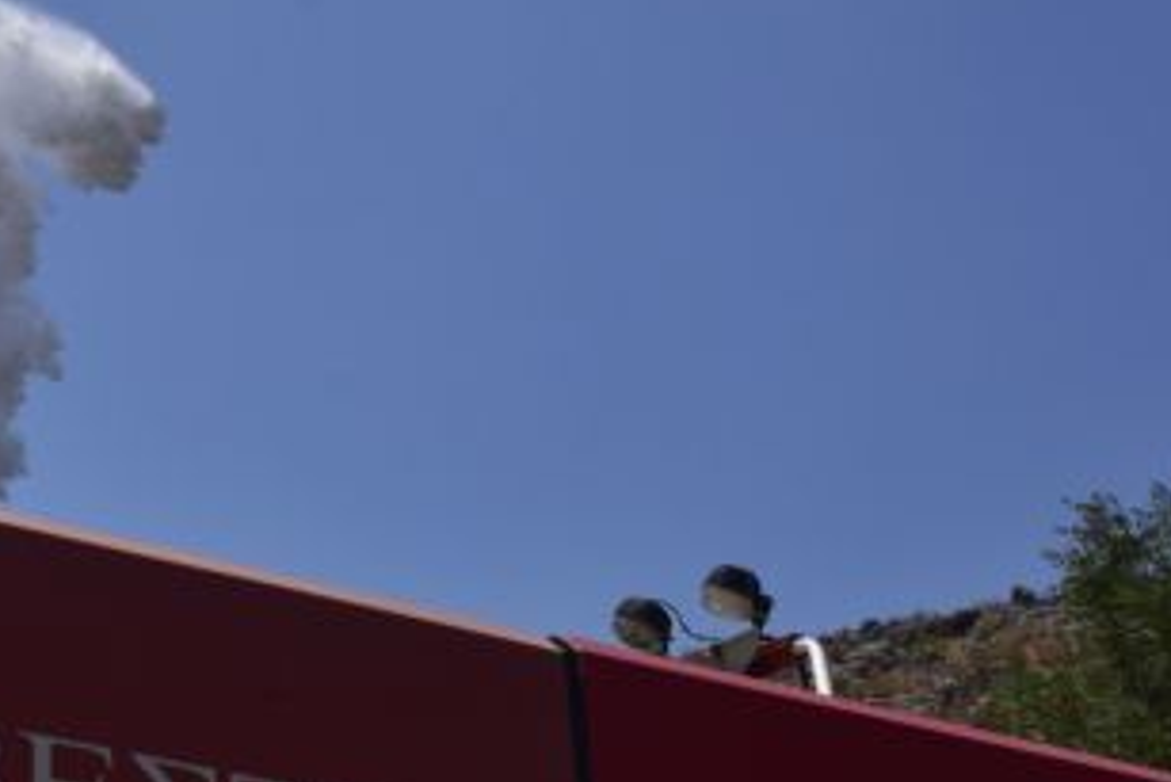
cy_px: 280
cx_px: 111
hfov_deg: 20.0
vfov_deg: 13.7
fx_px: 3254
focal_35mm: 100
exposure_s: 1/500
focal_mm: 32
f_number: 9
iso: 100
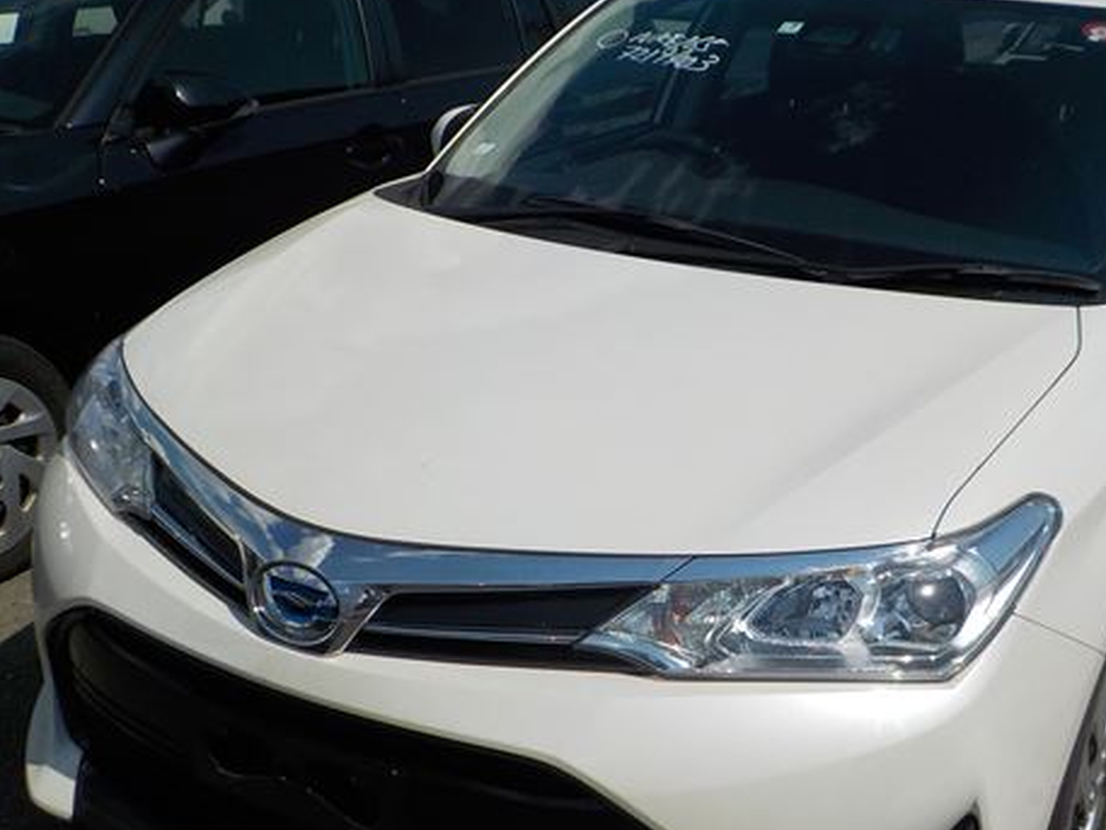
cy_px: 467
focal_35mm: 42
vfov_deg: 34.3
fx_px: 1342
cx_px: 653
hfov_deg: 44.6
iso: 125
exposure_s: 1/1000
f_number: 6.6
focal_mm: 4.1
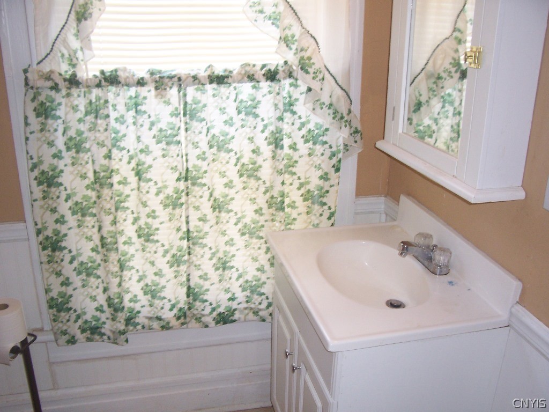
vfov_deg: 41.8
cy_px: 206
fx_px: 539
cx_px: 274
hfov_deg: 54.0
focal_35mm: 34
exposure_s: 1/90
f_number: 2.7
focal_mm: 5.6
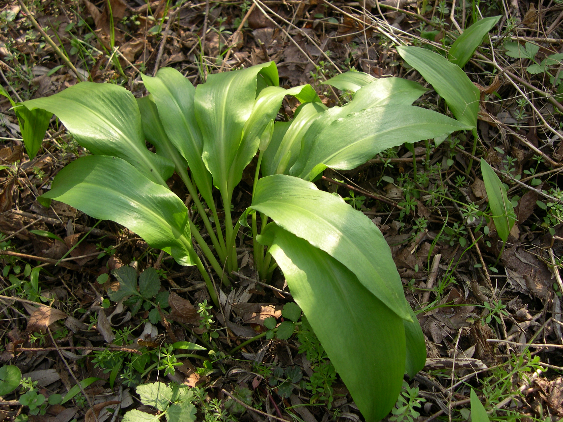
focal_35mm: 38
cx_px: 282
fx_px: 618
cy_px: 211
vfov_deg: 37.7
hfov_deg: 49.0
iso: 100
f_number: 2.8
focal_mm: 8
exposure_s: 1/213
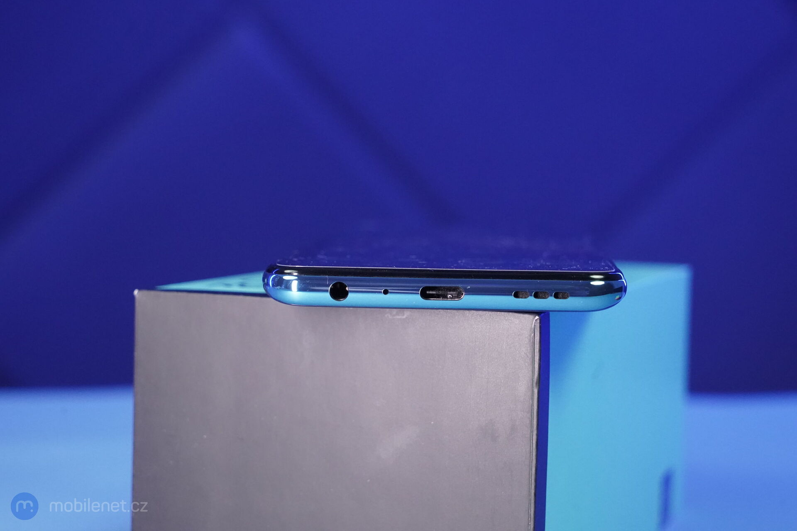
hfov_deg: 28.8
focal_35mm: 70
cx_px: 398
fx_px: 1550
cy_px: 266
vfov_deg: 19.5
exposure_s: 1/250
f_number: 8
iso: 8000
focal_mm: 70
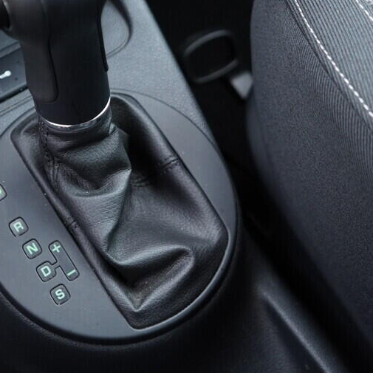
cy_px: 144
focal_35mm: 62
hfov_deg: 27.1
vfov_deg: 27.6
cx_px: 66
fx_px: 756
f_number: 2.8
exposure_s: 1/40
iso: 800
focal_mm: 24
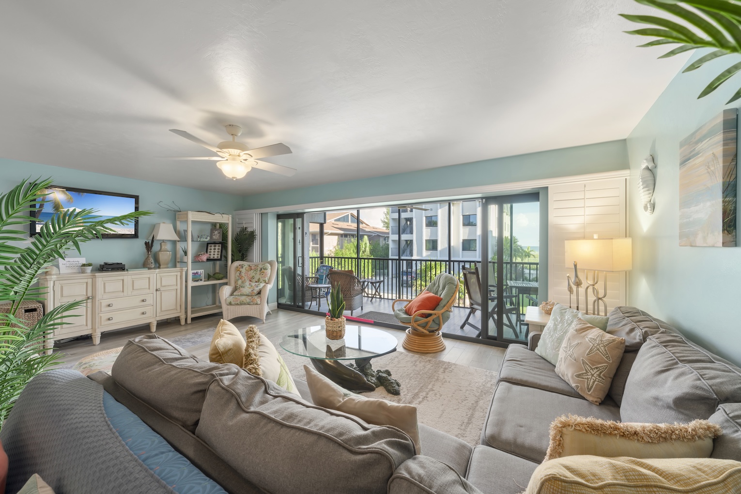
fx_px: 288
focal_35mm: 14
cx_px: 370
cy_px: 247
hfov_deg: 104.2
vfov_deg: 81.2
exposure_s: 1/1.25
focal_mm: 14
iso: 160
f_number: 10
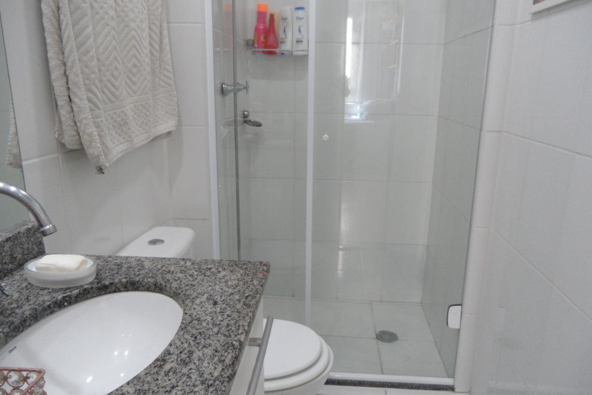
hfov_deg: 69.4
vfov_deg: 49.5
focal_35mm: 26
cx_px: 303
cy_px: 192
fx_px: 427
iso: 240
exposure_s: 1/30
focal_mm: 4.1
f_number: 2.9
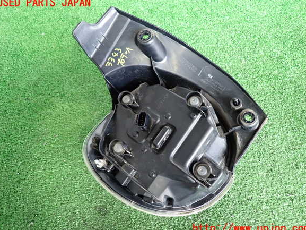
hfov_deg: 67.3
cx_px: 153
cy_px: 116
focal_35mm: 26
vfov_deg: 53.1
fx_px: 230
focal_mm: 4.5
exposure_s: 1/30
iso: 250
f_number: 2
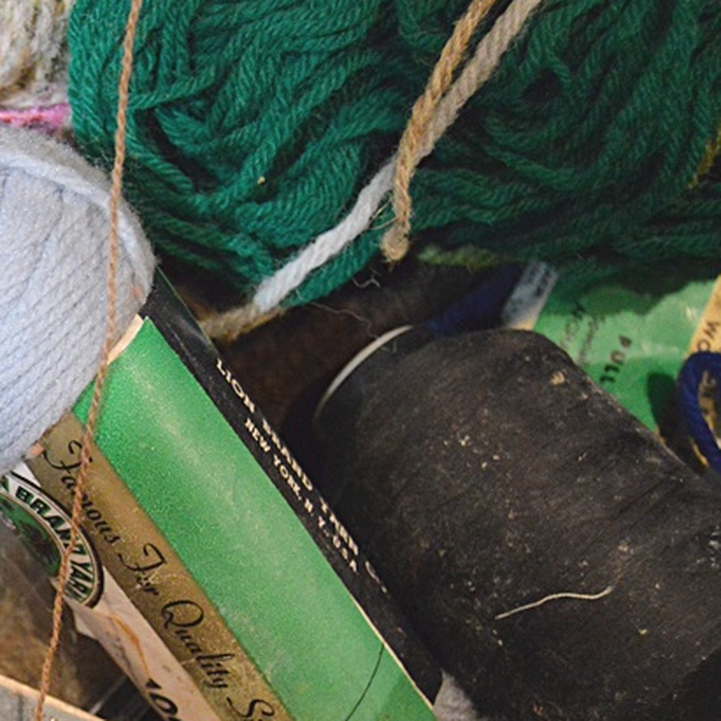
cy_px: 532
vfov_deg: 18.0
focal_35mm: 96
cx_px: -139
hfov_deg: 17.3
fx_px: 2263
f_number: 4.2
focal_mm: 31
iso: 3200
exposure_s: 1/25
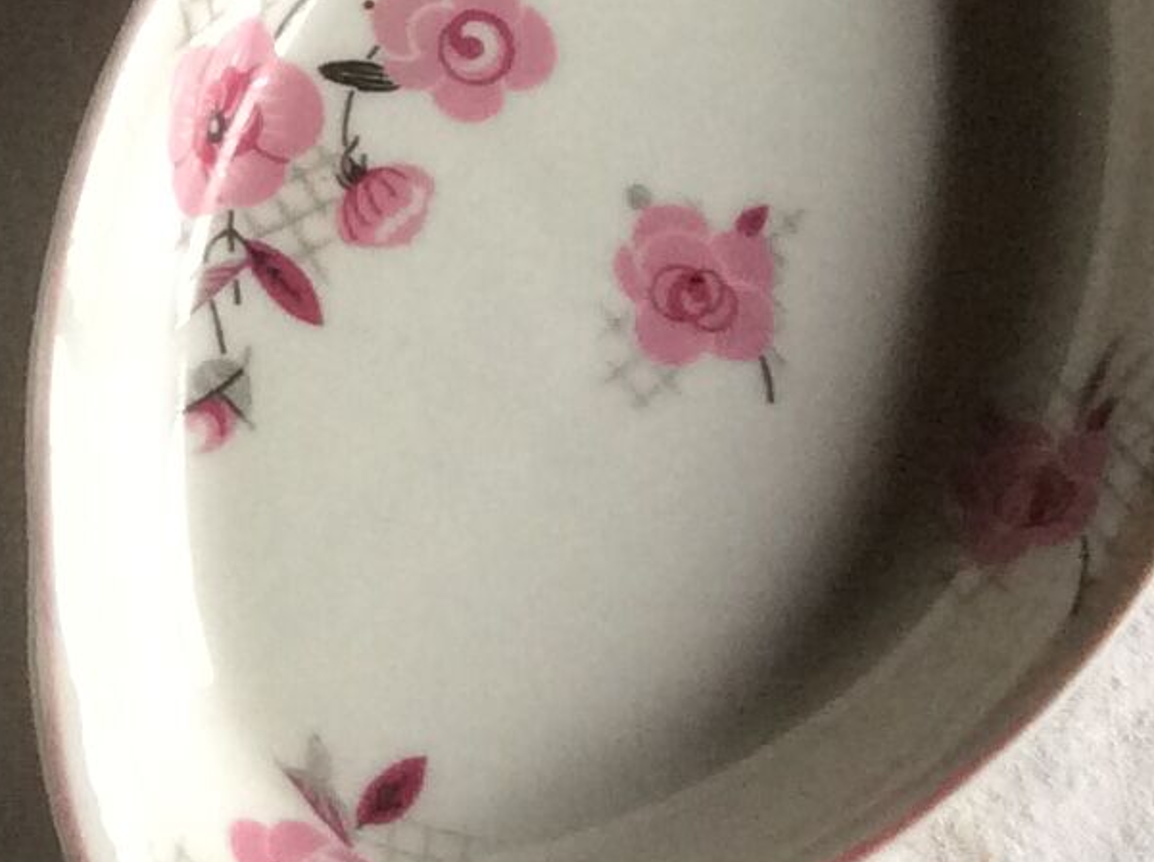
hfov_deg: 13.2
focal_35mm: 138
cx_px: -793
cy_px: -84
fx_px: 4594
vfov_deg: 10.6
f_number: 2.4
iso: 64
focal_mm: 3.3
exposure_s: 1/25
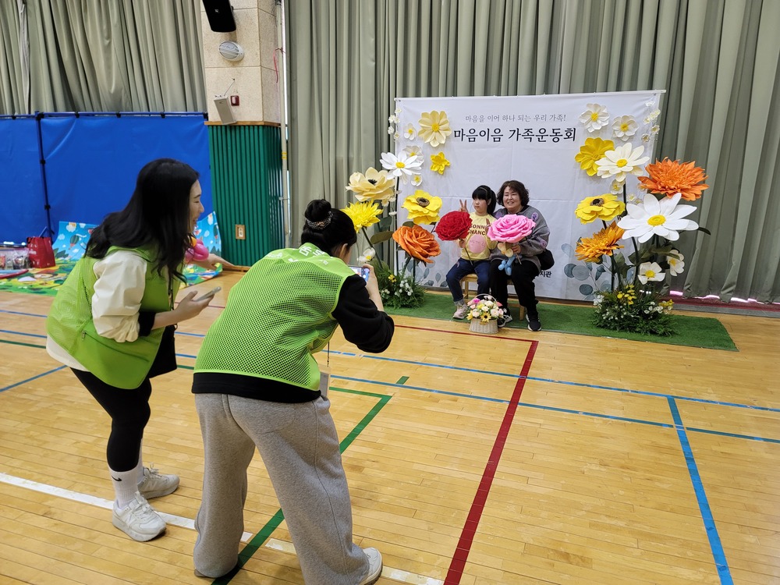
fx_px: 563
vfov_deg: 54.9
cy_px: 292
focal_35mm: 25
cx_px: 390
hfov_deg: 69.4
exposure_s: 1/120
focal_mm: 7
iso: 320
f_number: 1.8
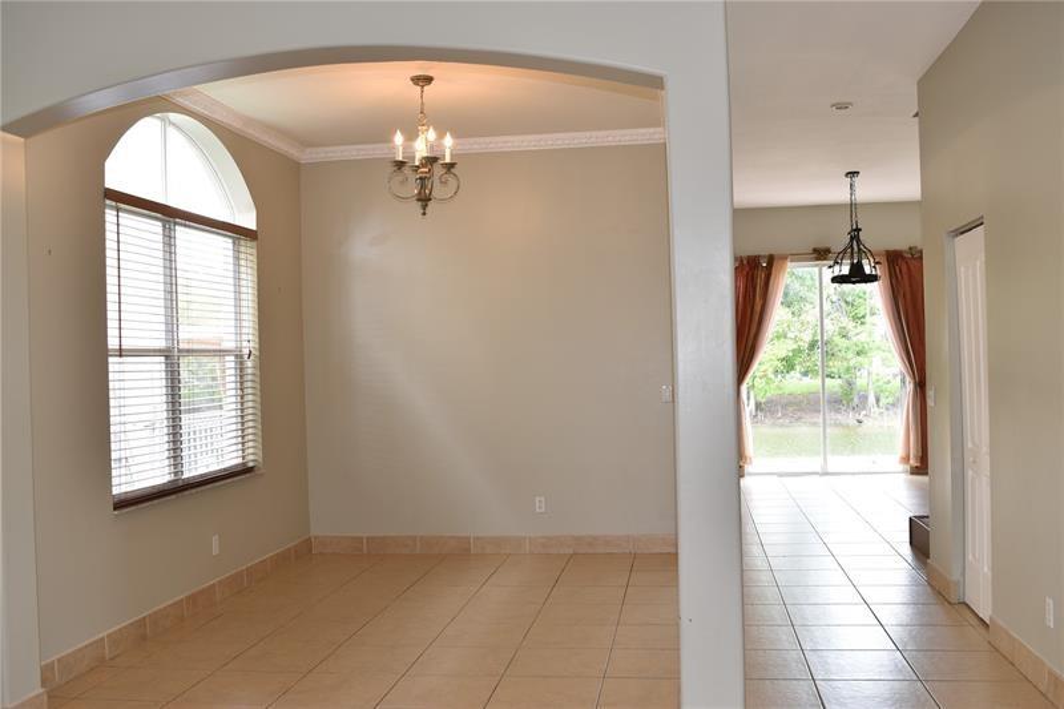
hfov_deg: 53.1
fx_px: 1064
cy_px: 354
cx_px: 532
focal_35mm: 36
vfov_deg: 36.9
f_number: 6.3
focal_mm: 24
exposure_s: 1/15
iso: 100
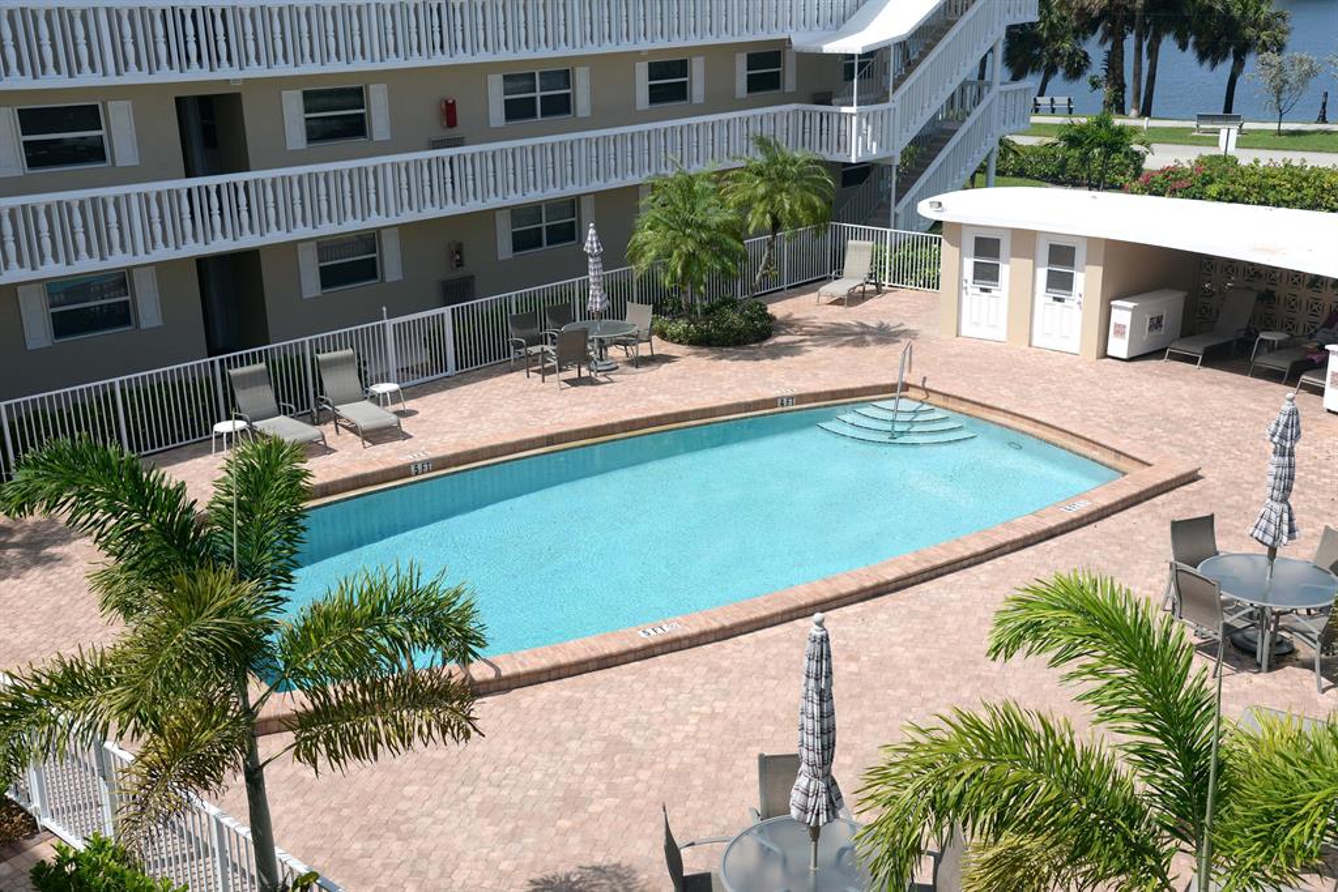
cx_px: 669
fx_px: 1412
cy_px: 446
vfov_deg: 35.1
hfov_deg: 50.7
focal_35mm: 38
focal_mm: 38
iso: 100
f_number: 8
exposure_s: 1/400
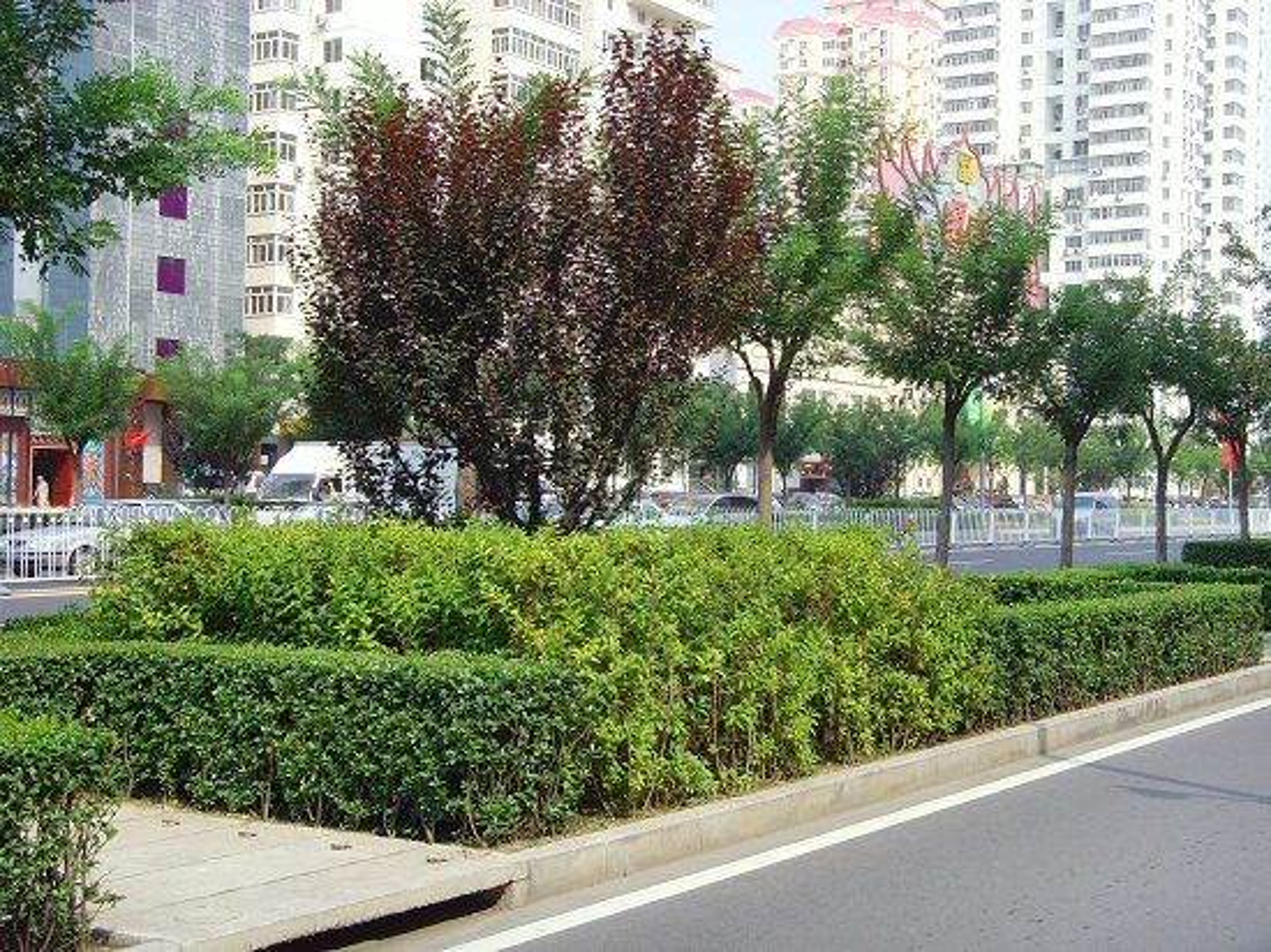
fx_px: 1835
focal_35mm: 50
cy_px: 476
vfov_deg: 29.1
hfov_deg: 38.2
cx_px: 636
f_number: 3.8
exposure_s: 1/350
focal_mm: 8.8
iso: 80
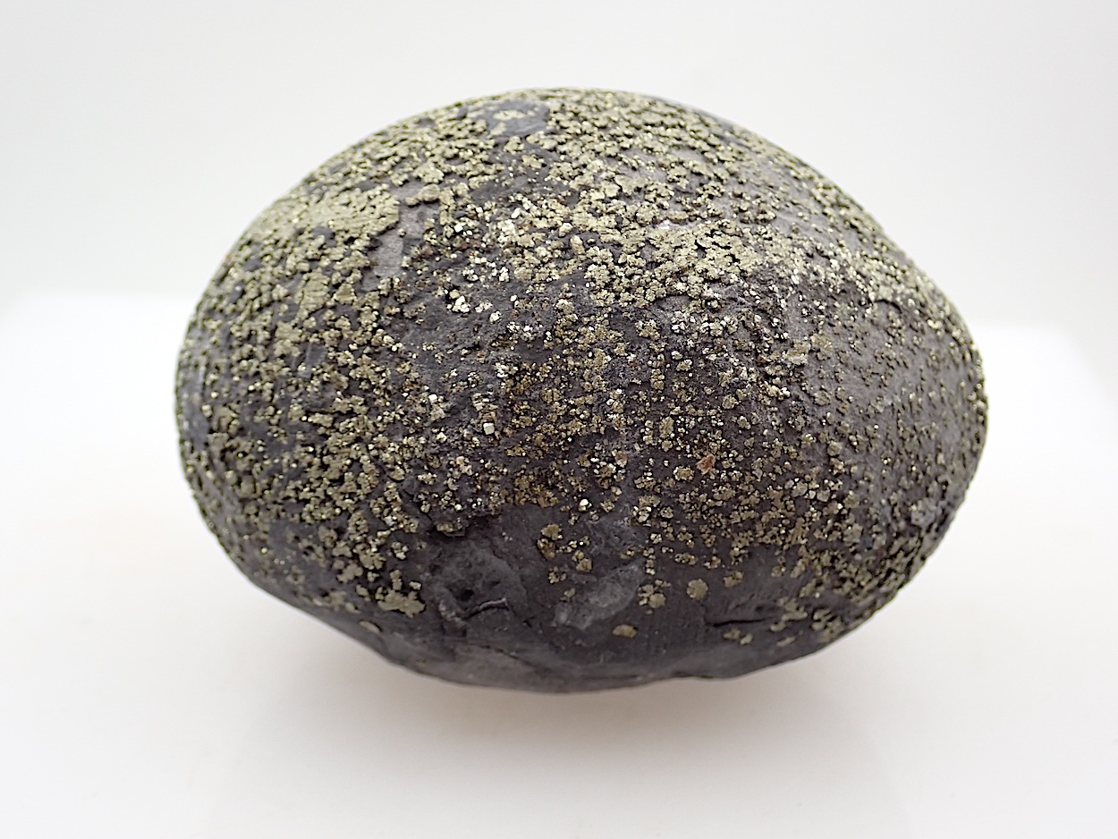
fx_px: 1744
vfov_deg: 27.0
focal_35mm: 54
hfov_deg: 35.5
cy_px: 420
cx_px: 559
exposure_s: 1/100
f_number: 3.3
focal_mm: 9.65
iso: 200
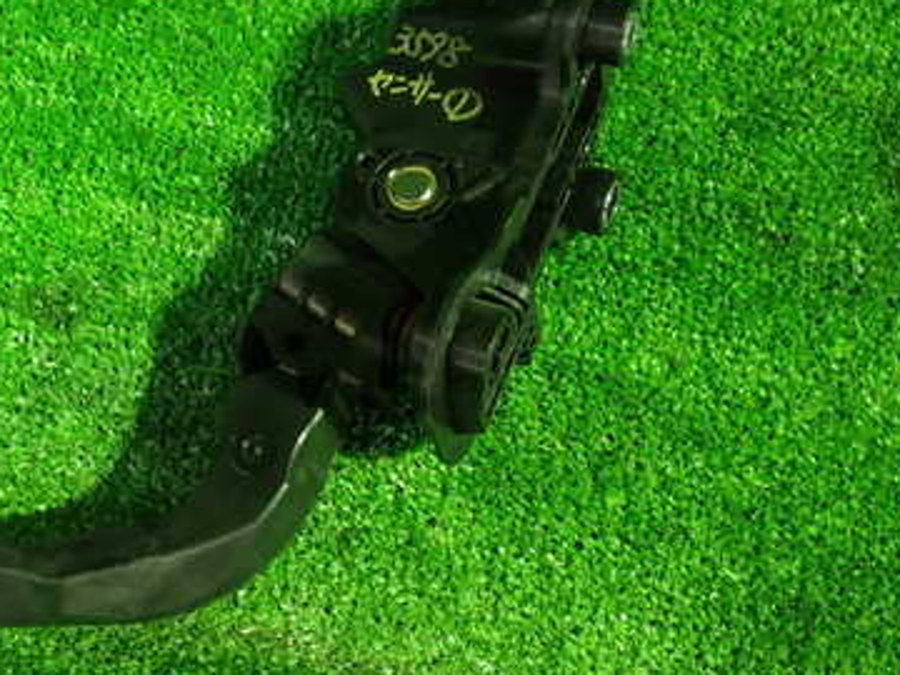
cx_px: 165
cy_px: 330
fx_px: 1300
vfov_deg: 29.1
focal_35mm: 50
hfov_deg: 36.7
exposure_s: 1/25
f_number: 2.3
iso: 800
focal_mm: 5.4
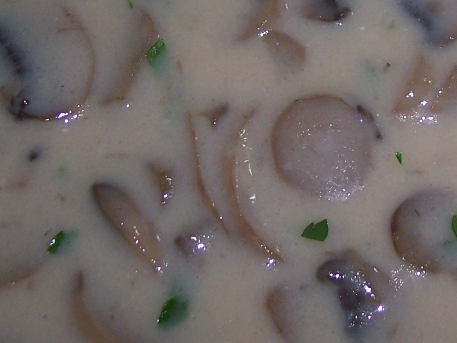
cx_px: 416
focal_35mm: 112
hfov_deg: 17.3
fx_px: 1478
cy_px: 12
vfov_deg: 13.1
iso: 100
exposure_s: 1/60
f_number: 2.8
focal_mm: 8
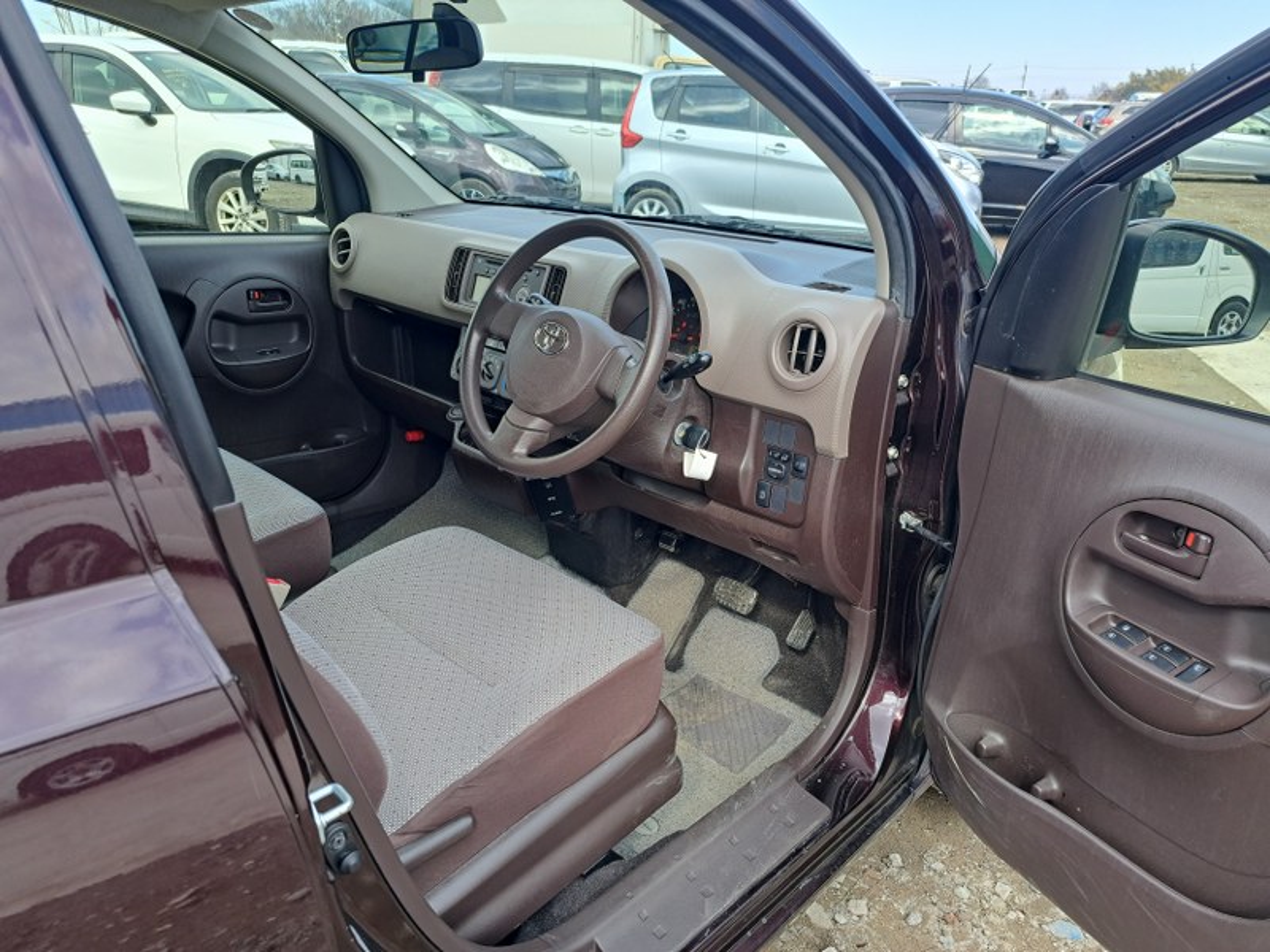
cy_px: 476
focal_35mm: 24
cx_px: 635
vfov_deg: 56.8
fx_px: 881
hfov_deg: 71.6
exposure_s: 1/187
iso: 50
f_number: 1.8
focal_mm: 5.23
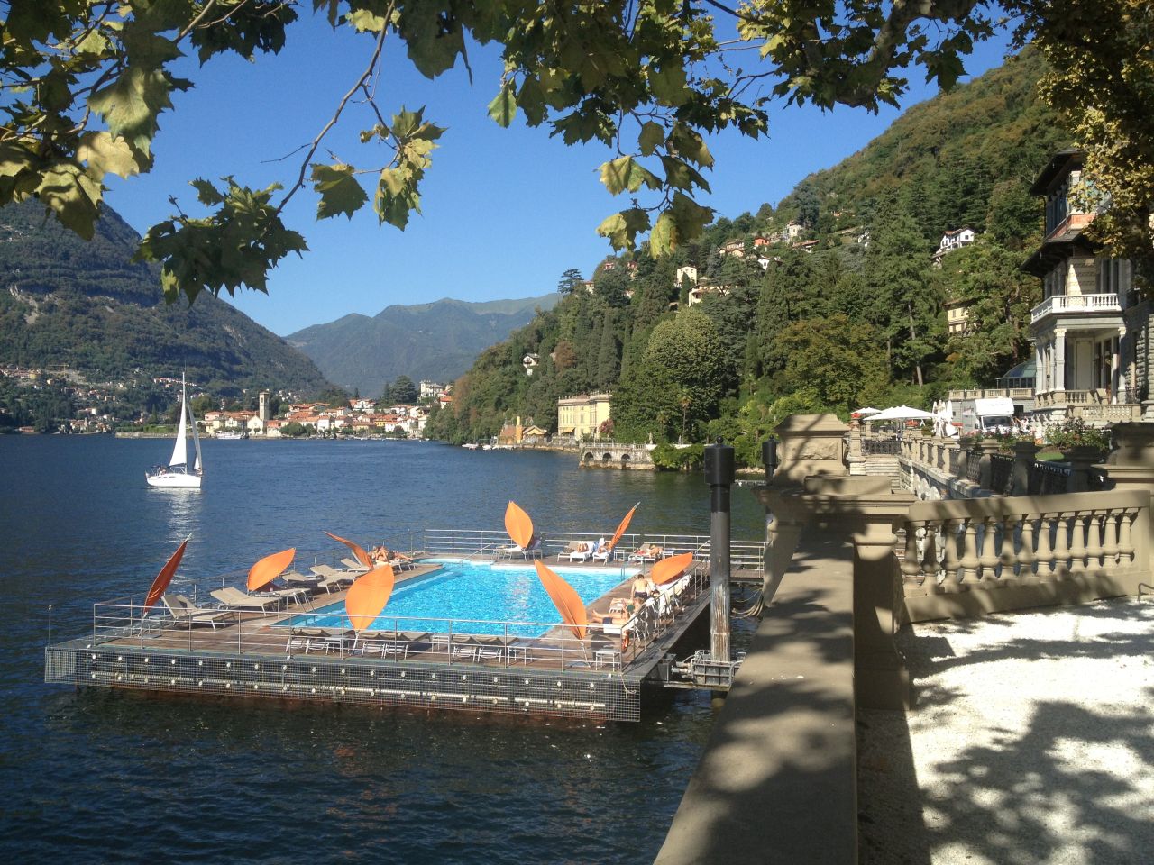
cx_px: 577
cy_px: 432
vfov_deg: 40.7
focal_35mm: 35
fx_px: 1167
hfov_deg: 52.6
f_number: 2.4
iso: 50
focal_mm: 4.28
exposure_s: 1/1200
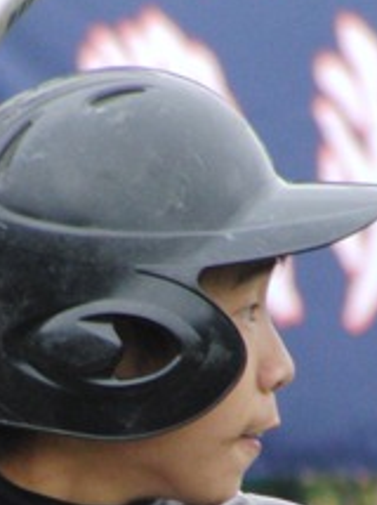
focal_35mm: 1557
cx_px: 104
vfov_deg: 1.3
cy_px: 496
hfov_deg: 1.0
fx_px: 22655
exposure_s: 1/500
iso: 200
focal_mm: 92
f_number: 4.5
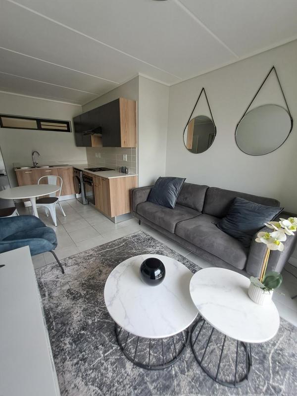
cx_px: 148
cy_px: 198
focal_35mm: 13
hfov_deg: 89.9
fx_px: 149
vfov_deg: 106.2
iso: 64
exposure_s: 1/100
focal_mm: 1.42
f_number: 2.2
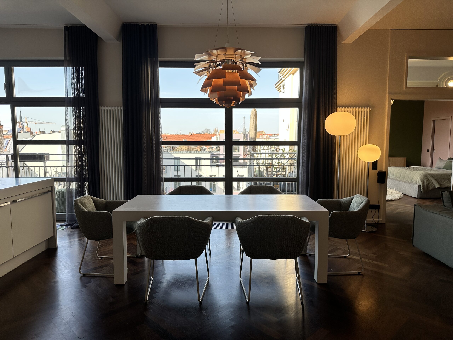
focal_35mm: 24
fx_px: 314
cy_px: 170
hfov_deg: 71.6
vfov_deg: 56.8
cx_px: 226
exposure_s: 1/396
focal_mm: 6.86
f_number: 1.78
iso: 80
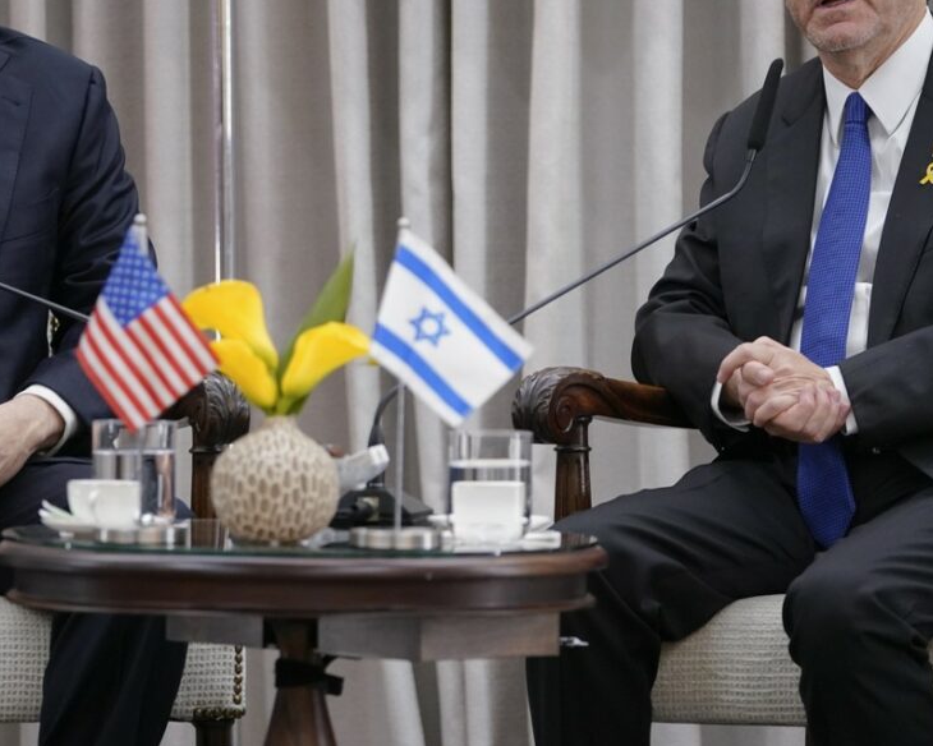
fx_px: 7317
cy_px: 255
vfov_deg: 5.8
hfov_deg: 7.3
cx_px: 344
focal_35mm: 265
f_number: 2.8
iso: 2000
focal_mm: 161
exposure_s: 1/200
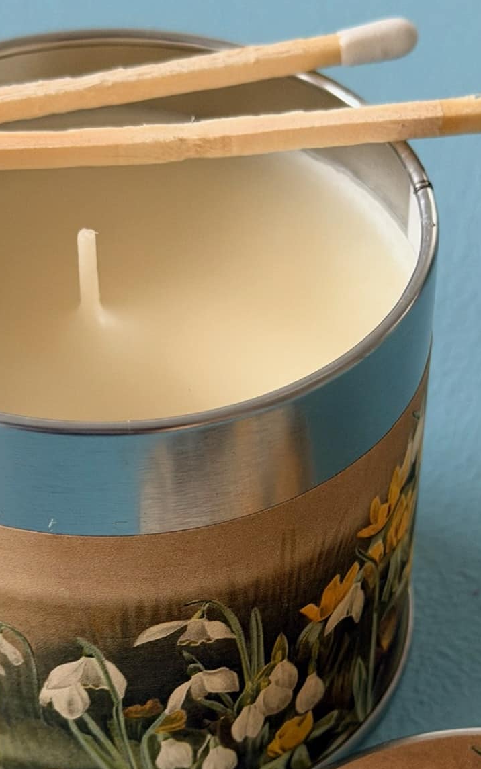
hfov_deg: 14.3
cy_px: 675
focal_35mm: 91
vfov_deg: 22.3
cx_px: 316
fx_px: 1908
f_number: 1.78
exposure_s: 1/40
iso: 400
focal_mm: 6.76
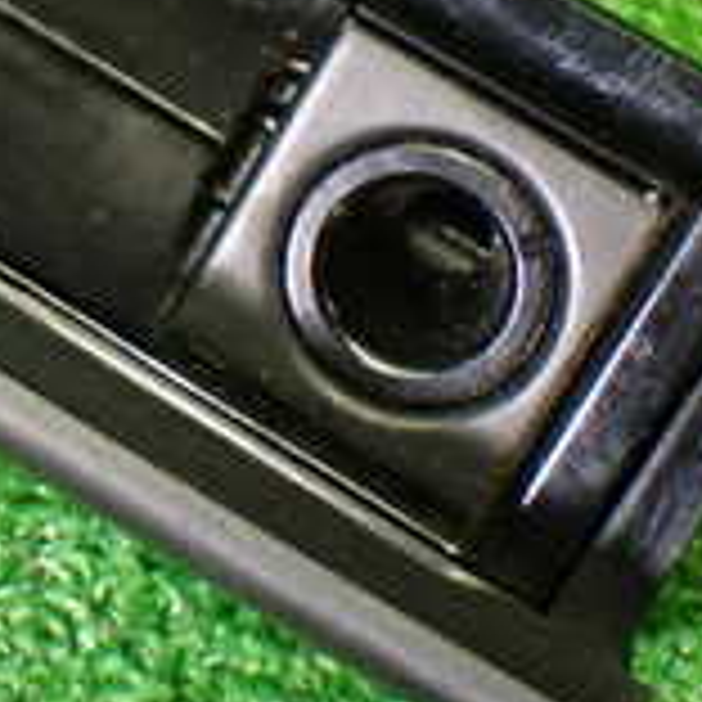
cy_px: 76
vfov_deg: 12.5
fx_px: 3189
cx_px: -117
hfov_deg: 12.3
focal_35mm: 139
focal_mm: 7.31
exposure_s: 1/100
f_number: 2.8
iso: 800
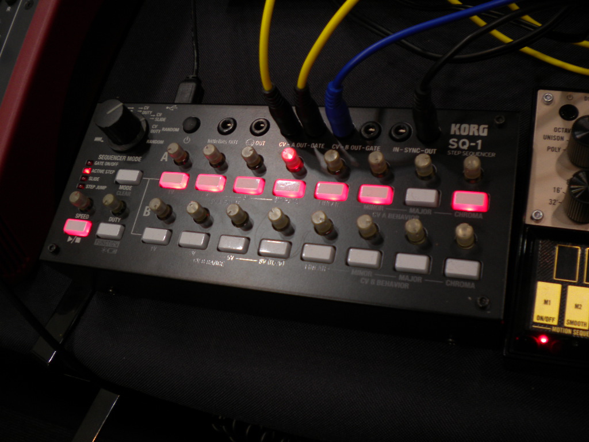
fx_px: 596
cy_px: 221
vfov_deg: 40.7
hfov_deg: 52.6
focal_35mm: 35
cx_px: 294
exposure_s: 1/9.5
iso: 80
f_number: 3.1
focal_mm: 6.3
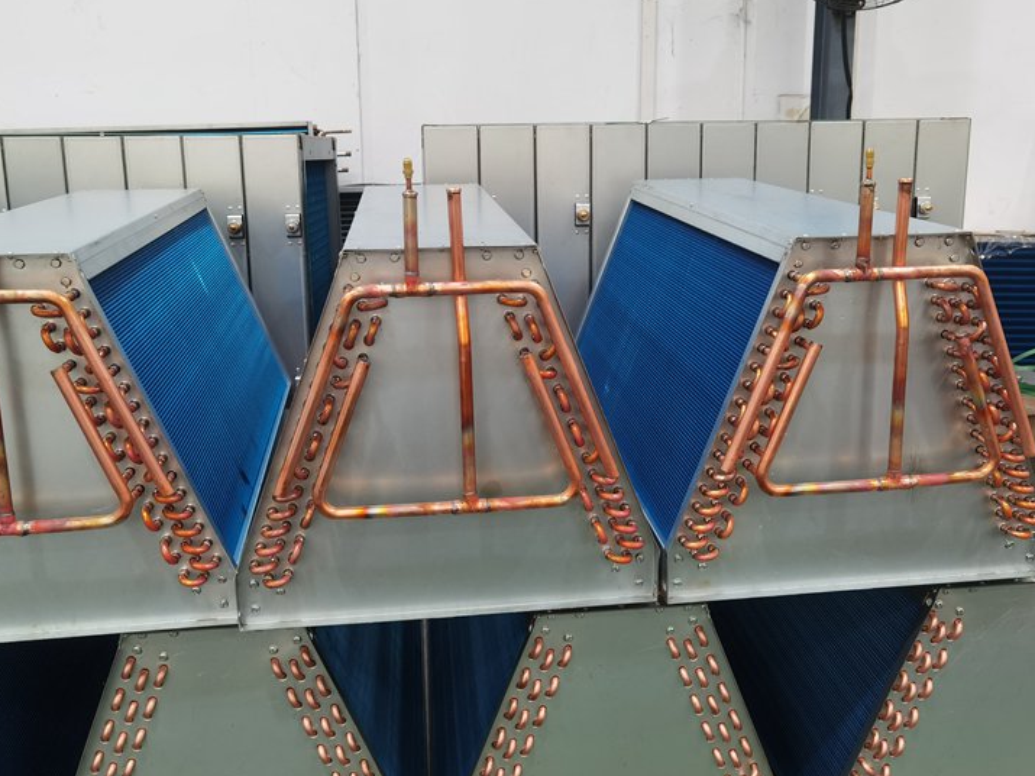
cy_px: 389
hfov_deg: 54.0
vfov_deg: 41.8
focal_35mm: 34
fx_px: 1016
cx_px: 528
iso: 125
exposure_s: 1/50
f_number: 1.9
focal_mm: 6.71
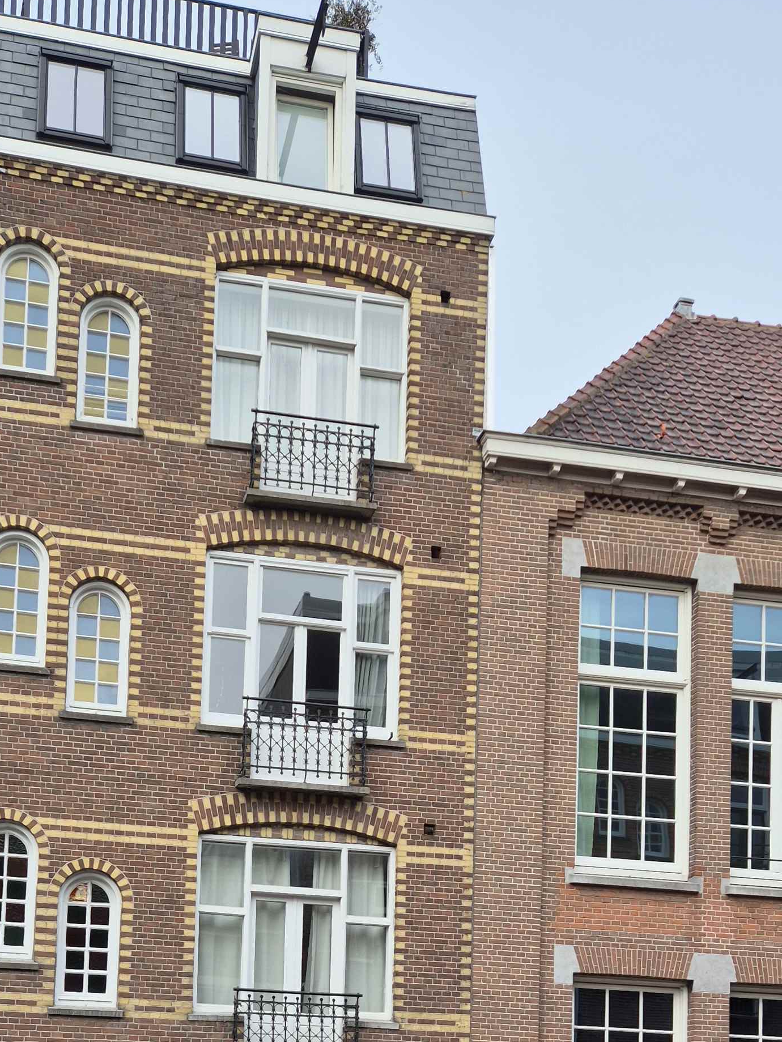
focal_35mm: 50
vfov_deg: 34.5
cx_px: 281
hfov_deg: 29.0
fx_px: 1506
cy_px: 1061
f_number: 1.8
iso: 25
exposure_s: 1/1024
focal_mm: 5.4
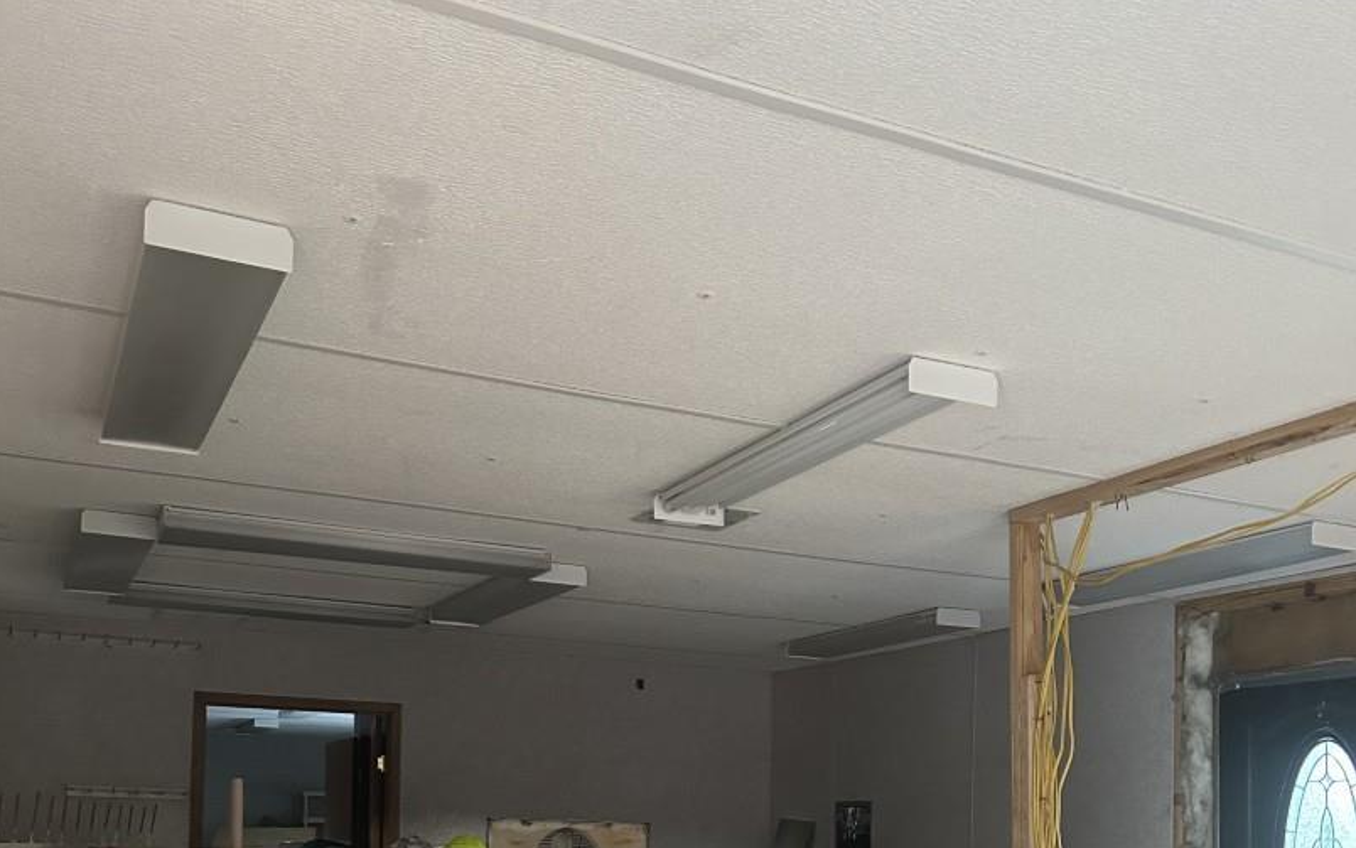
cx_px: 676
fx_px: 1368
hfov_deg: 52.7
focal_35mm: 37
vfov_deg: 32.2
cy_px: 816
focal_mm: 5.7
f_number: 1.5
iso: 400
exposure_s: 1/60
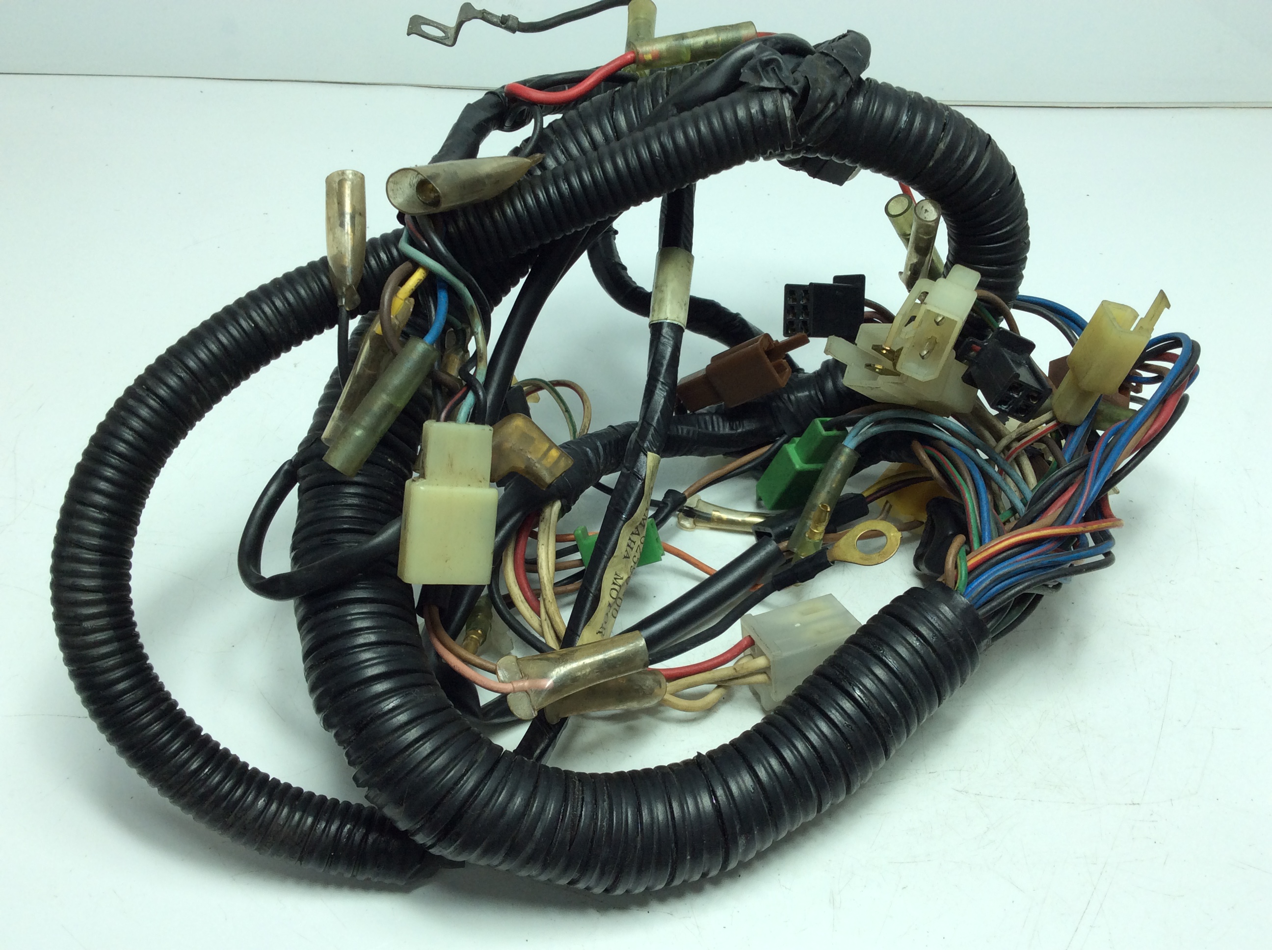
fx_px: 1174
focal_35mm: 32
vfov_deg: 44.1
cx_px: 636
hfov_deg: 56.9
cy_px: 475
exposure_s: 1/253
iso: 32
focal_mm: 3.3
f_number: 2.4
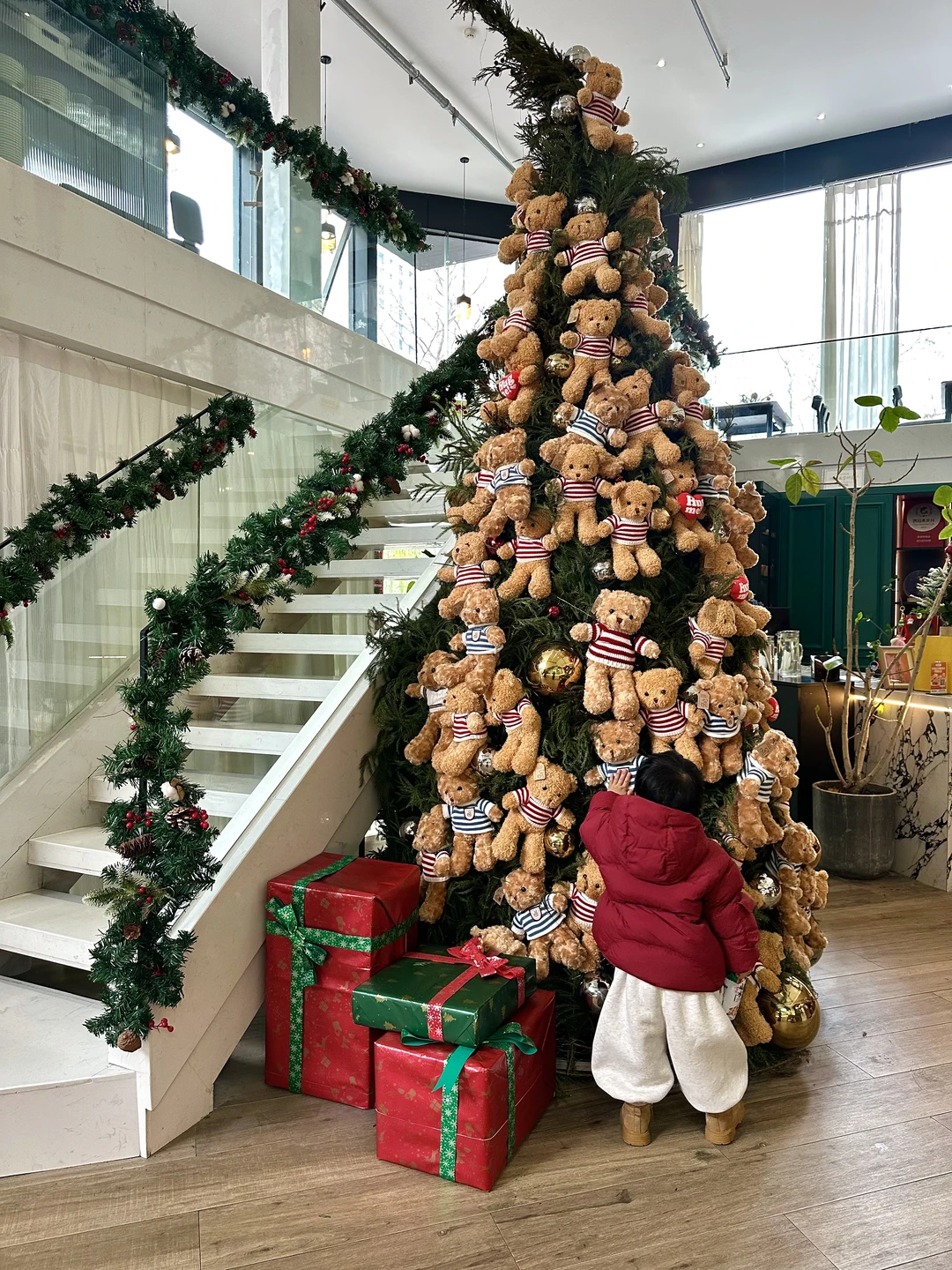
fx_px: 880
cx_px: 476
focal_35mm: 24
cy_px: 635
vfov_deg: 71.6
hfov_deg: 56.8
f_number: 1.78
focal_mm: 6.86
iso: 250
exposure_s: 1/105
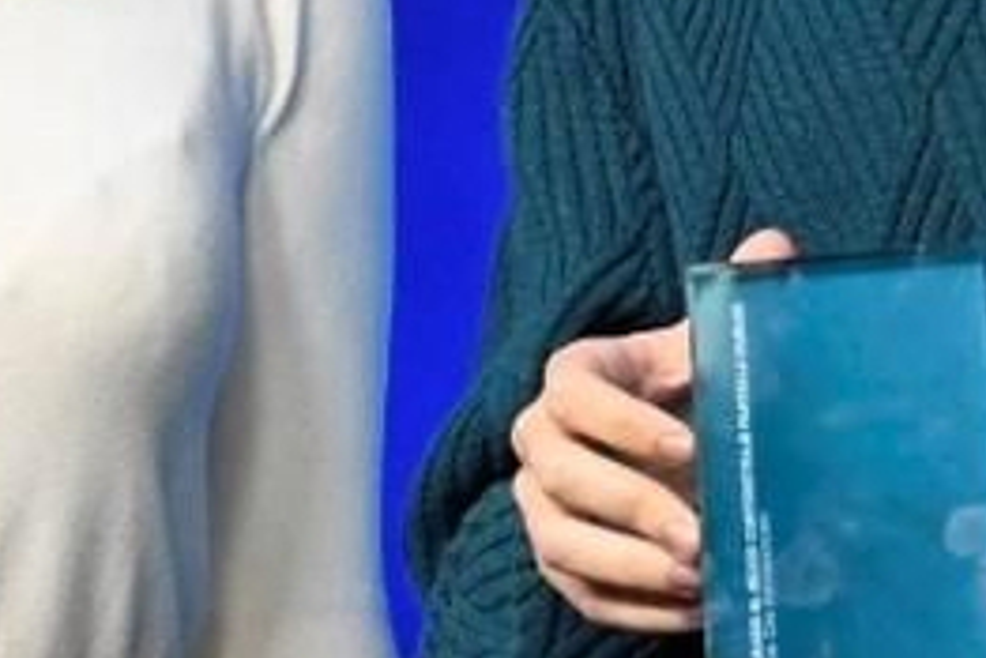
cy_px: 299
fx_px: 24060
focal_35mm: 878
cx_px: 1054
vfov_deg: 1.6
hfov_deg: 2.3
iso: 4000
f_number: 6.3
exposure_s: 1/250
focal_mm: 96
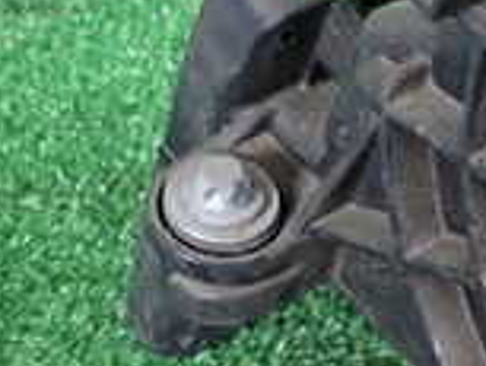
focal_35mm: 98
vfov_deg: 14.8
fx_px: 1377
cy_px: 395
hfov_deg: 17.3
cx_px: 800
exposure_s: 1/30
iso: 250
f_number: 2
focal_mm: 4.5
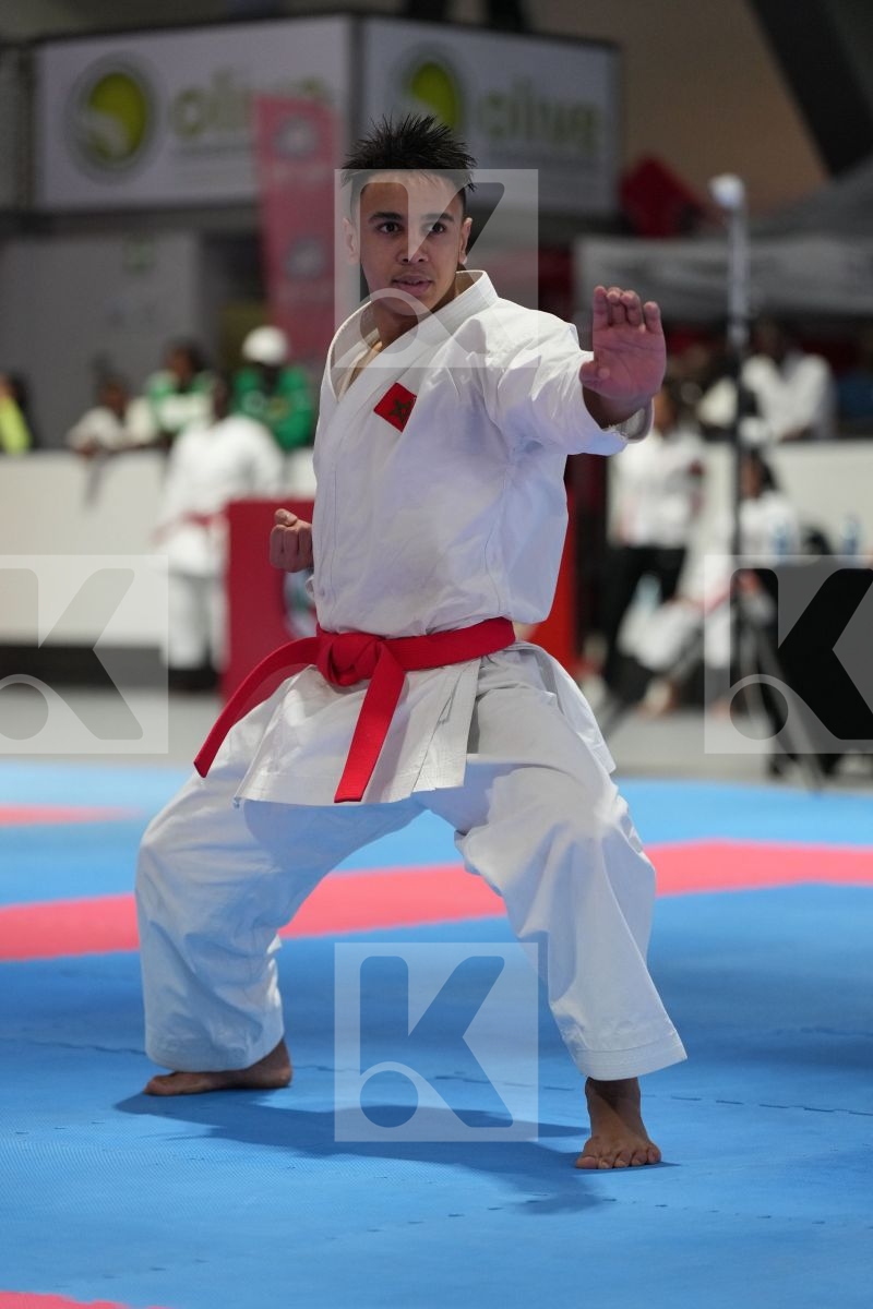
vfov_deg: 15.6
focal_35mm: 131
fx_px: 4765
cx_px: 436
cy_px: 654
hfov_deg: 10.5
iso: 3200
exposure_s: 1/250
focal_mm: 131
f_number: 2.8
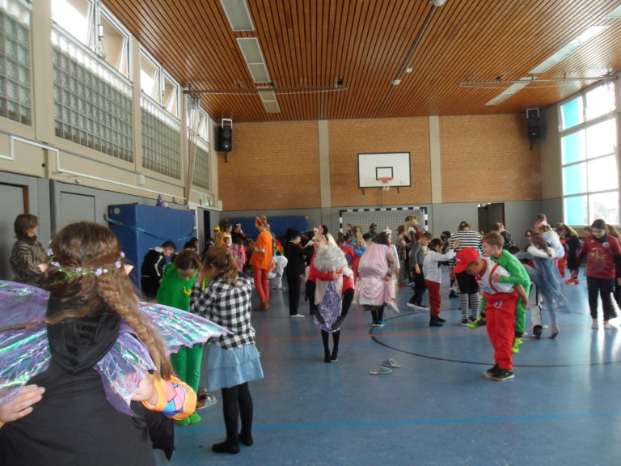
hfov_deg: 65.3
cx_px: 310
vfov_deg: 51.4
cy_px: 233
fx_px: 484
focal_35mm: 27
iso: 200
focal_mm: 4.9
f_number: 3.5
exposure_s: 1/45
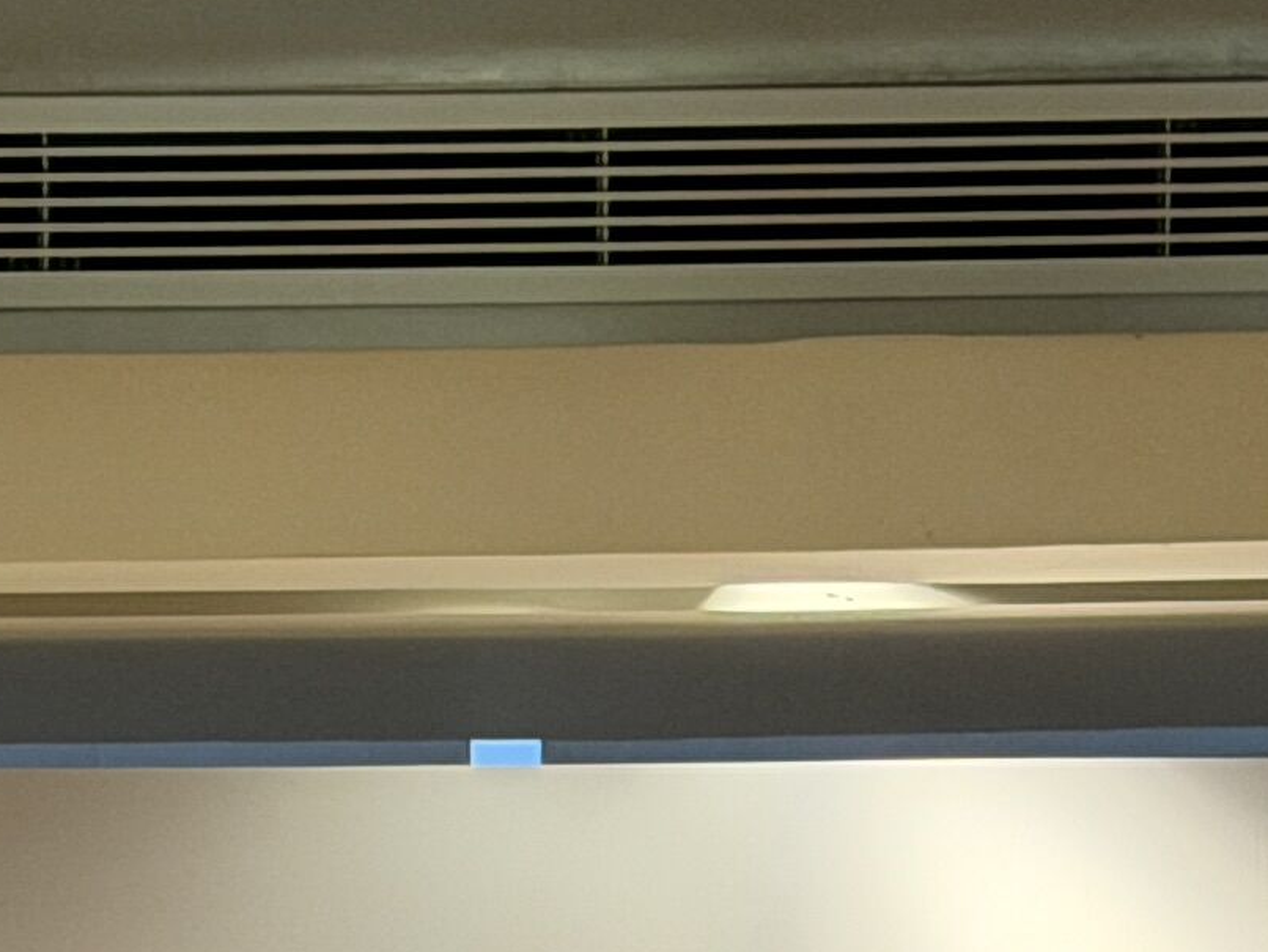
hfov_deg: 8.1
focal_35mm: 240
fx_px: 8794
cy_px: 1991
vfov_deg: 6.0
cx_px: -349
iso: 200
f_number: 1.78
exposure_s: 1/100
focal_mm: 6.76
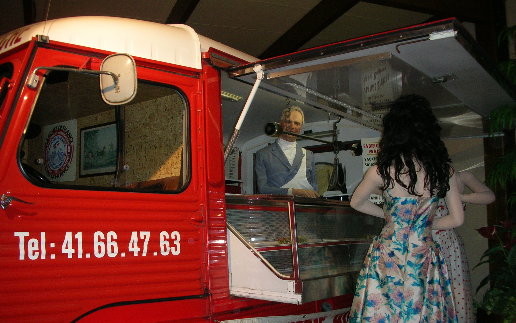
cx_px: 256
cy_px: 193
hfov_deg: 51.5
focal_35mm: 38
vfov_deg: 33.5
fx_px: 534
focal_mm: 5.8
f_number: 3
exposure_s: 1/60.1
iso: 114
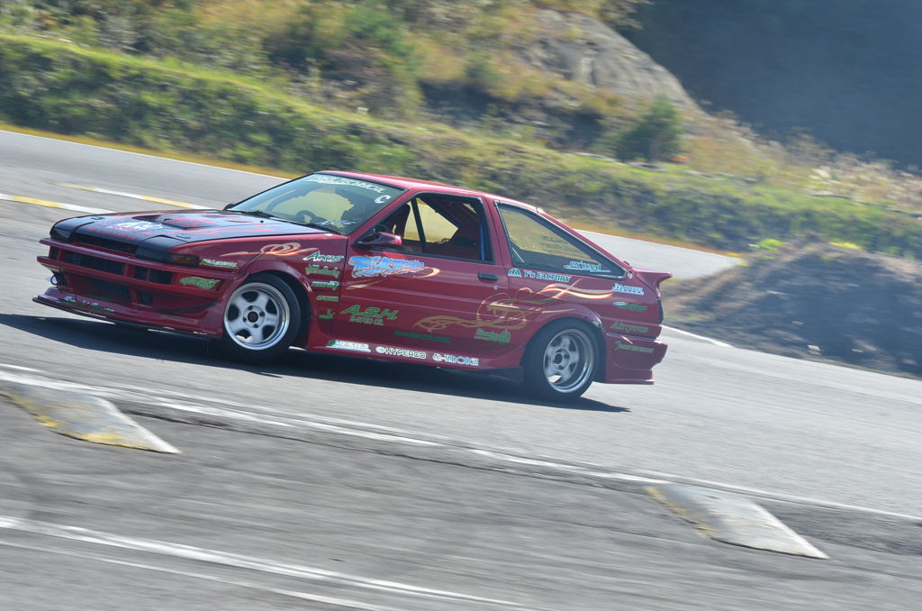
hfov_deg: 10.6
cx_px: 461
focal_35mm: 195
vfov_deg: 7.0
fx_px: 4983
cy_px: 306
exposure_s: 1/250
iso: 200
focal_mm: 130
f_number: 10
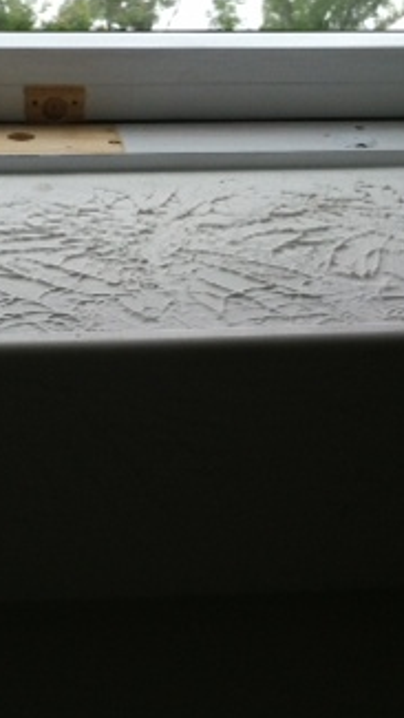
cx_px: 146
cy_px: 312
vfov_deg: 28.2
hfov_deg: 16.1
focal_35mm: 75
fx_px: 1427
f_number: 2.8
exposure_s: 1/60
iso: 100
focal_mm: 3.85
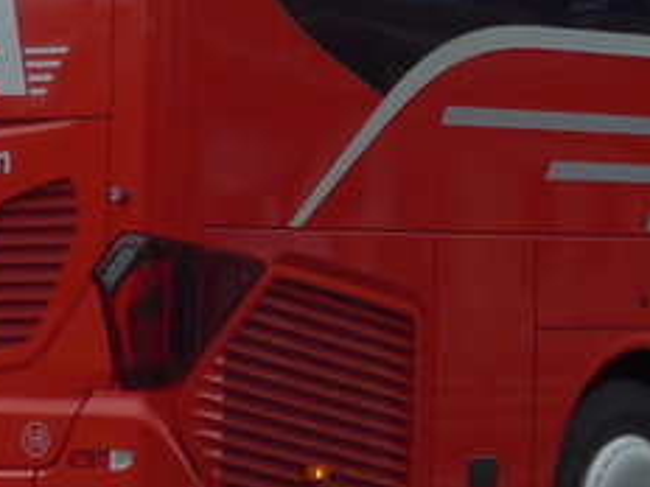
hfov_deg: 8.3
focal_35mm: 238
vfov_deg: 6.1
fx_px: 4469
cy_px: -336
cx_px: 608
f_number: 3
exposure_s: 1/400
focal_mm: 9.5
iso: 80
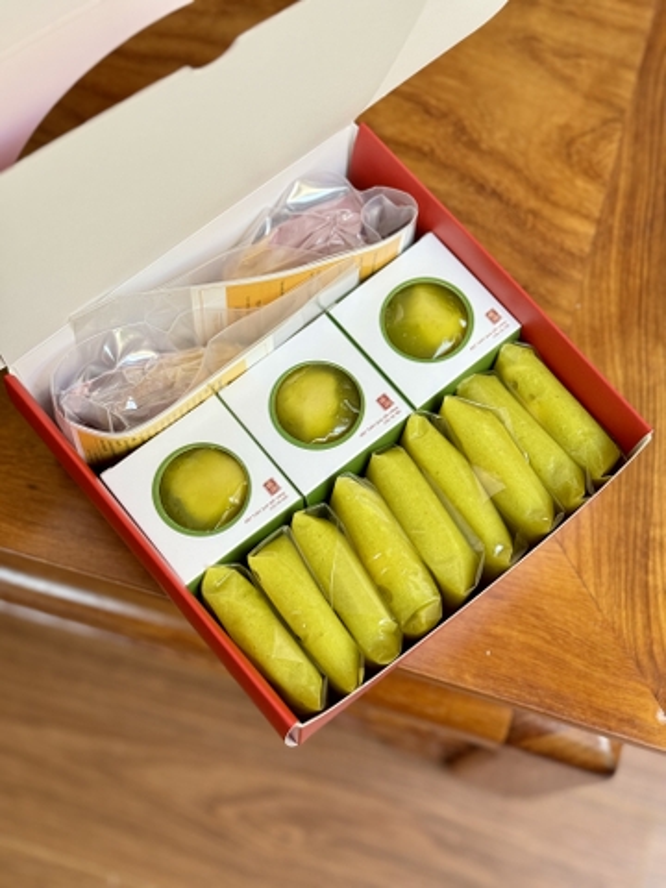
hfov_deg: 30.3
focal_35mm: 48
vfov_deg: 39.7
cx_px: 333
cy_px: 444
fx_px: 1231
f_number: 1.78
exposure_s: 1/121
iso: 100
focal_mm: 6.76
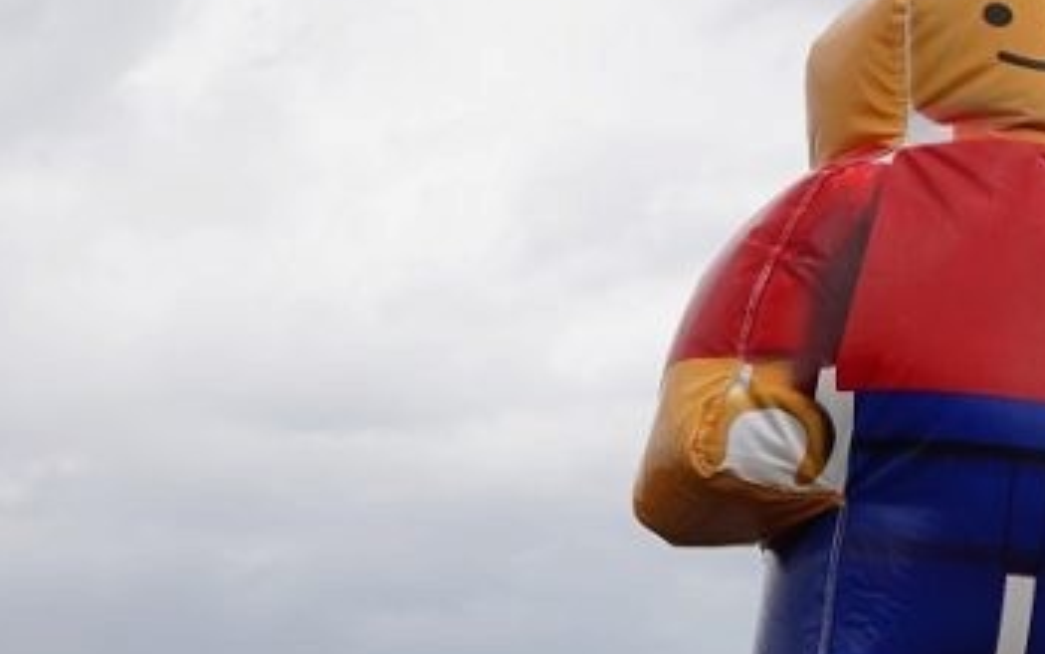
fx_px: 4074
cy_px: 873
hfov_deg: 14.6
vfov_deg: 9.0
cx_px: 749
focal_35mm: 143
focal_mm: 32
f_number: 8
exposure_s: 1/60
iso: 100
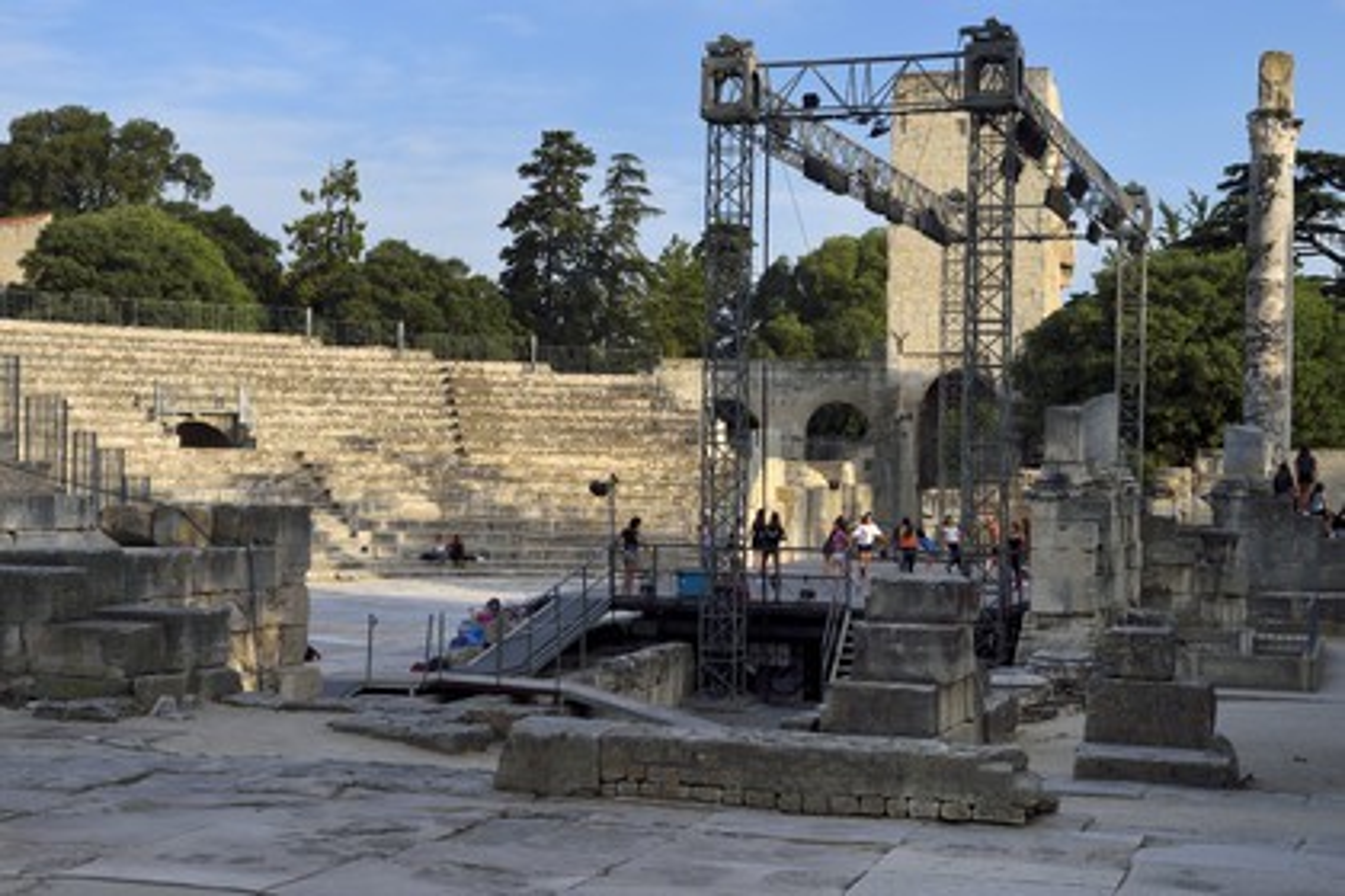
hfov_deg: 38.2
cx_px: 672
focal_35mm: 52
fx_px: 1943
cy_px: 448
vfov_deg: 26.0
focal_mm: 52
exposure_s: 1/250
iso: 200
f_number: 13
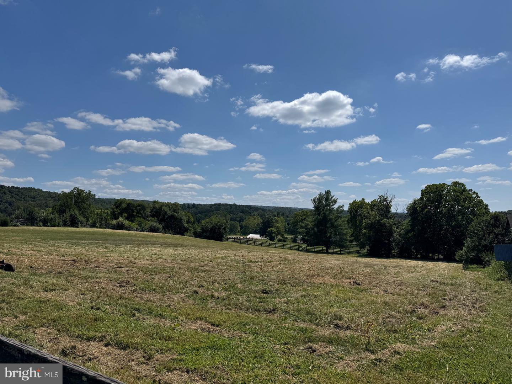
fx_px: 355
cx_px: 256
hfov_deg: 71.6
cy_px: 192
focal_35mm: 24
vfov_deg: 56.8
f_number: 1.78
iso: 80
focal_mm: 6.76
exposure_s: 1/9009
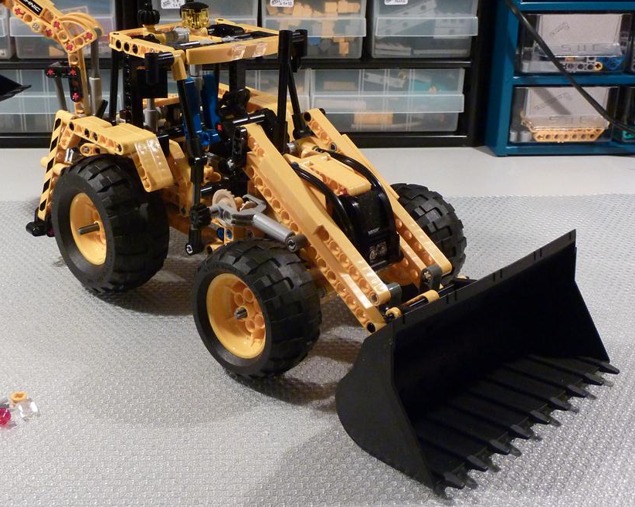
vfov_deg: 33.4
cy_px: 213
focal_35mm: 45
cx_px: 250
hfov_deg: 41.0
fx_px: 845
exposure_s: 1/20
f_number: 3.6
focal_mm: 6.1
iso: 400
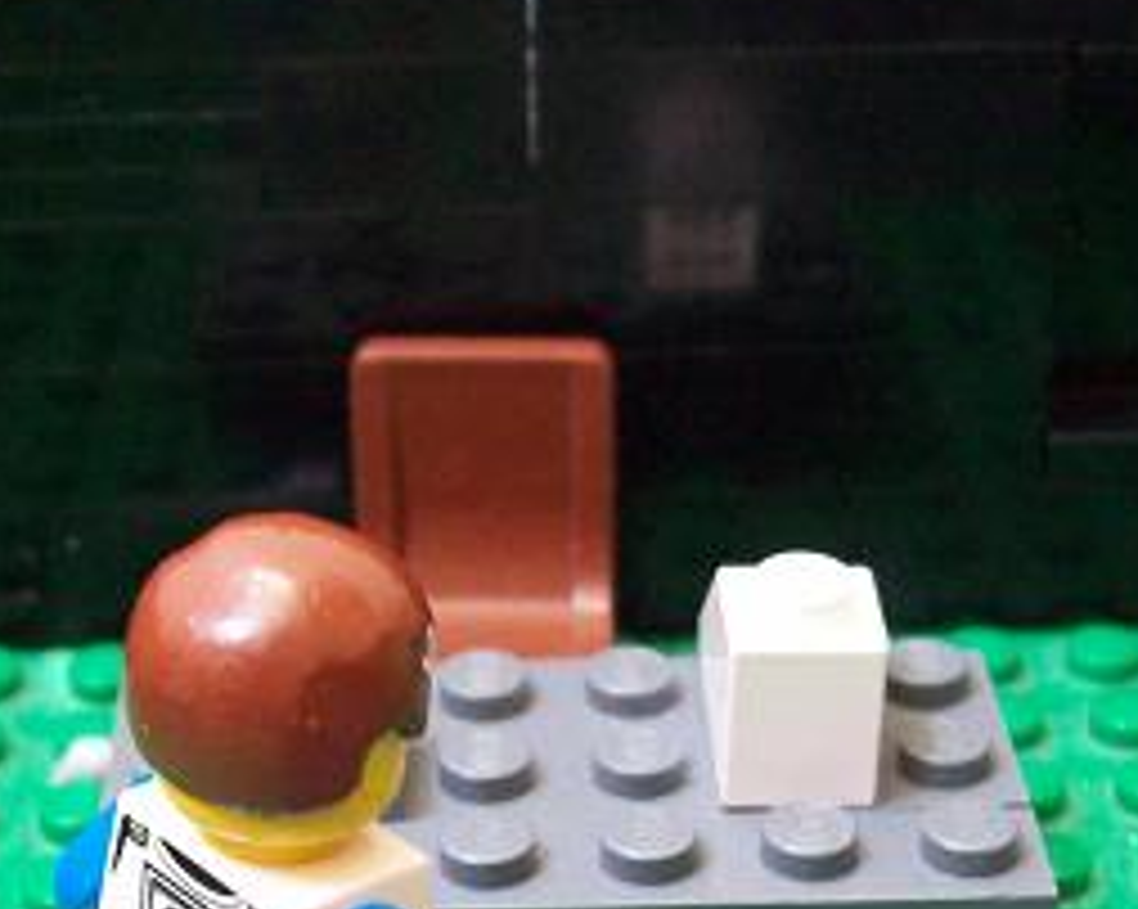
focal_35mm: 85
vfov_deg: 17.9
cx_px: 414
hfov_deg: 22.4
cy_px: 749
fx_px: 2861
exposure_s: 1/19.6
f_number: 2.7
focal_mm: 6
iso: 160
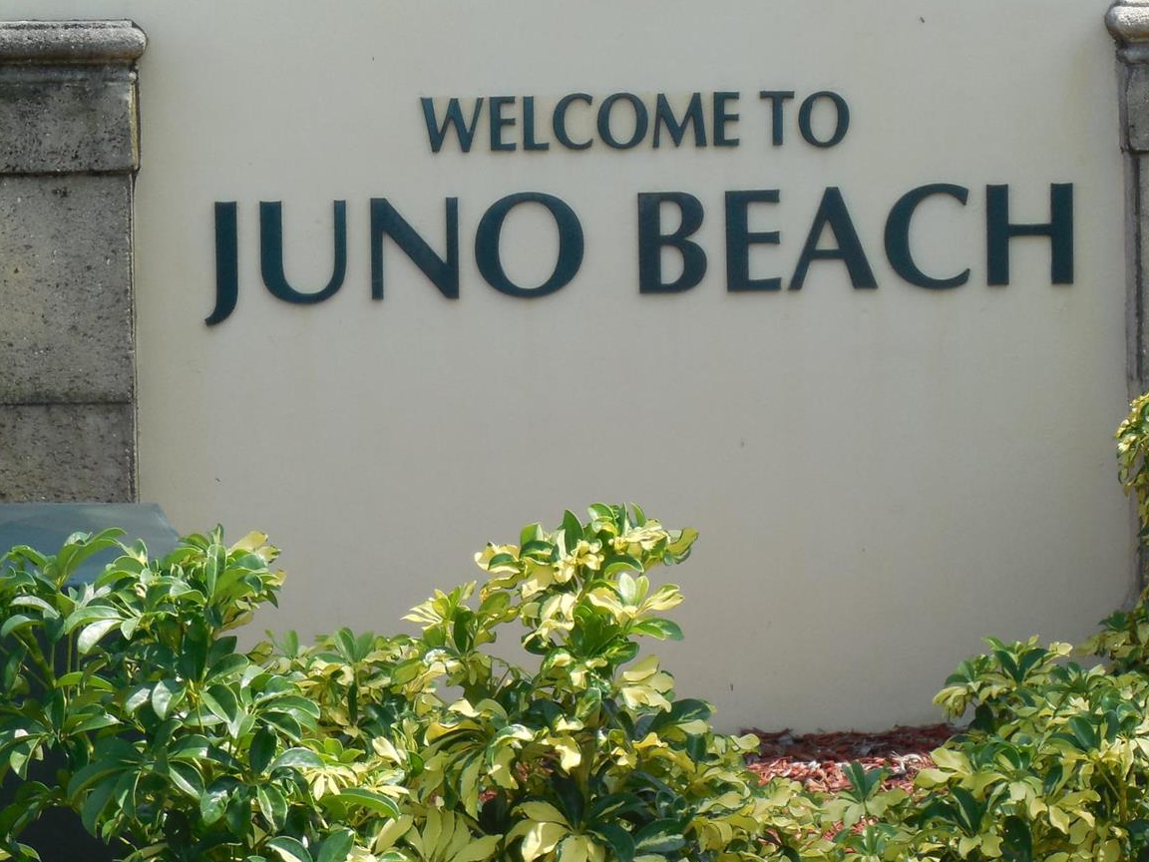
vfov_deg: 10.3
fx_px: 4780
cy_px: 199
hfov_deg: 13.7
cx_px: 566
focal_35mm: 144
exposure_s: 1/500
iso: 125
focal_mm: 14.5
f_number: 4.6
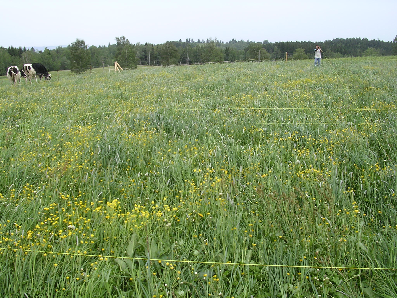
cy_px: 149
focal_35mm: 38
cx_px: 198
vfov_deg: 37.7
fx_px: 436
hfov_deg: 49.0
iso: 100
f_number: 5.6
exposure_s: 1/143
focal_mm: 5.8
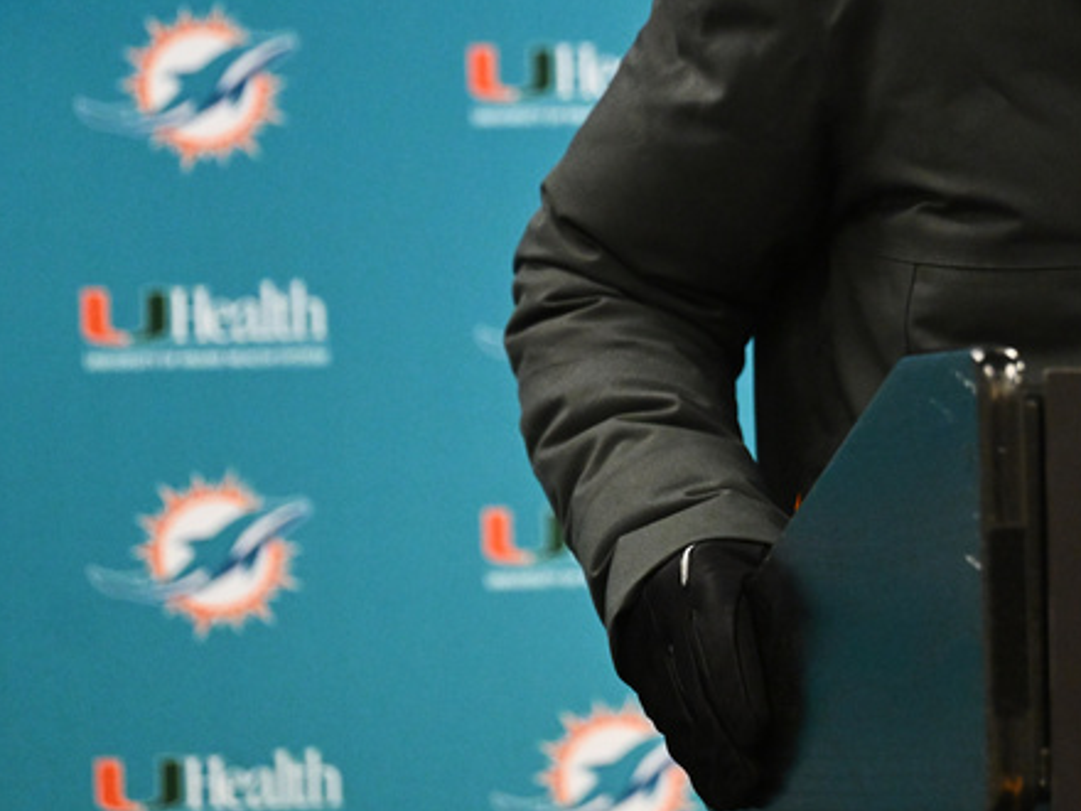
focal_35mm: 313
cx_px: 897
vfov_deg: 4.7
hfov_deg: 6.3
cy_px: 63
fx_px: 9774
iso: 4000
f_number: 2.8
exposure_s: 1/1000
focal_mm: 140
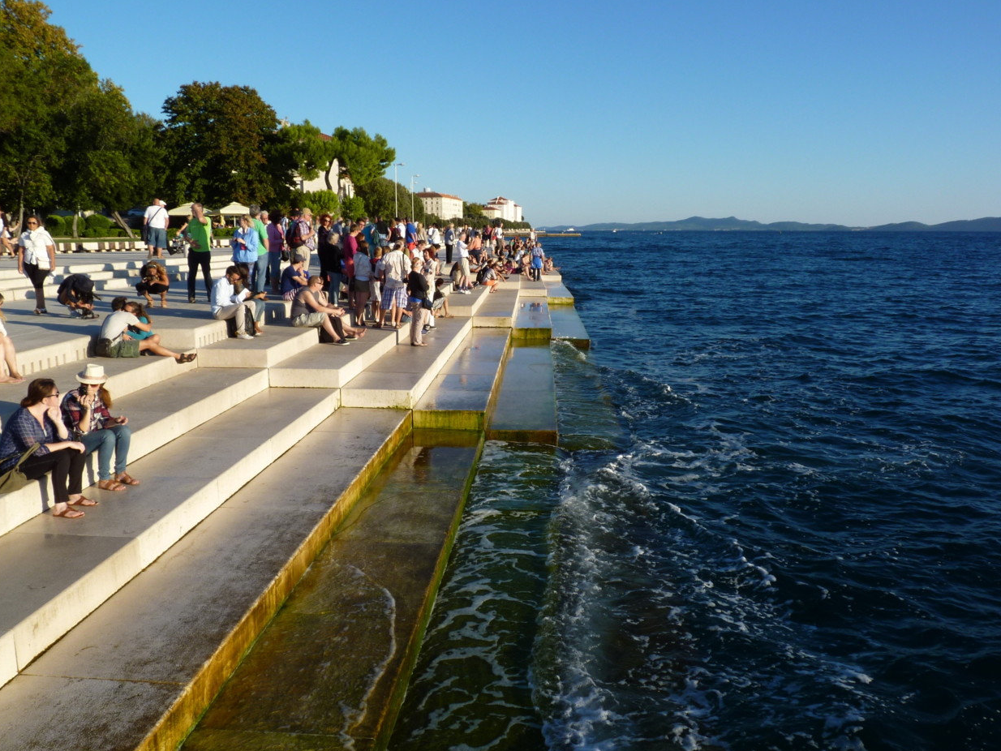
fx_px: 810
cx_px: 494
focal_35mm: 28
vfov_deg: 49.8
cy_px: 379
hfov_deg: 63.4
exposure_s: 1/250
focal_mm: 4.8
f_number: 5
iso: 80
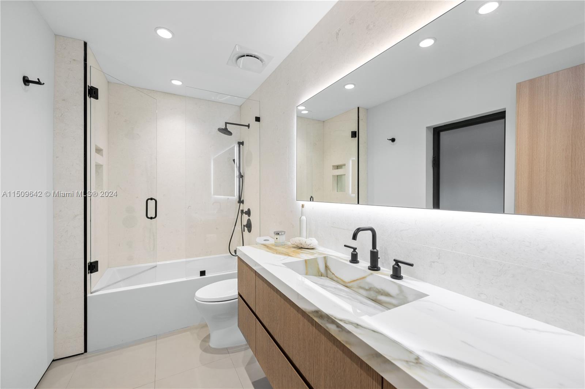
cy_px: 194
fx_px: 227
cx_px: 292
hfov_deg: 104.3
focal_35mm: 14
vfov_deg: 81.1
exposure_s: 1/25
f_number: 5
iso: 200
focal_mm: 14
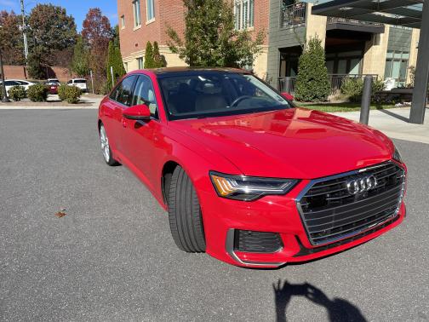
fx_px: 322
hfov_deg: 67.3
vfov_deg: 53.1
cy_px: 161
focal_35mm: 26
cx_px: 214
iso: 32
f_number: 1.6
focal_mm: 4.2
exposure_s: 1/2212
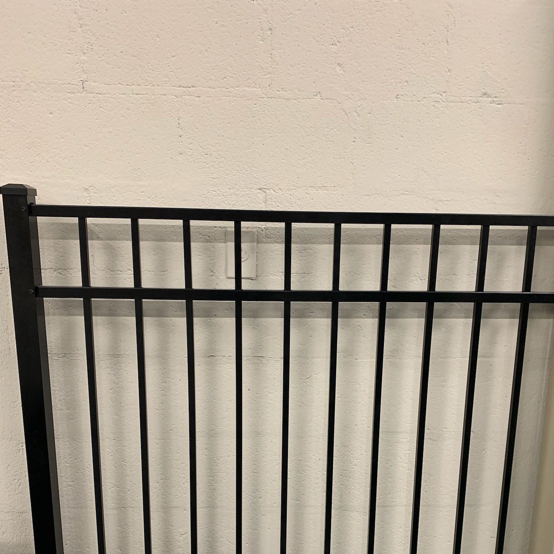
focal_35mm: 33
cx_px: 292
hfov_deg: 49.7
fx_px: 598
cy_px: 370
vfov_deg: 48.9
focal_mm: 4.25
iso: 200
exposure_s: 1/60
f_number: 1.8
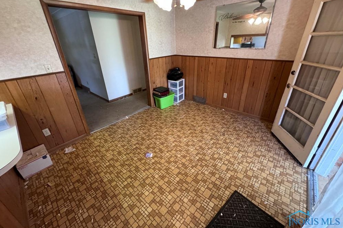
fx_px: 143
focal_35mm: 15
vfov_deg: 77.2
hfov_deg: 100.4
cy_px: 104
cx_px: 171
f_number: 2.2
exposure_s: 1/60
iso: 640
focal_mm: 2.22
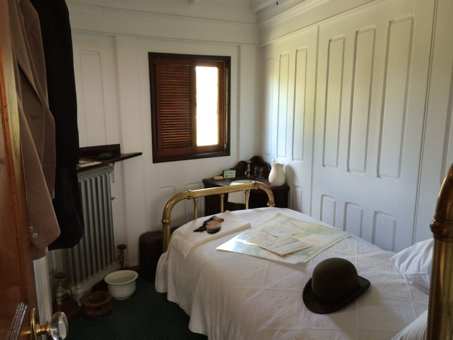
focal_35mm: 29
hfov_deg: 61.7
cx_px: 226
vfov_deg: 48.2
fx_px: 380
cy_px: 170
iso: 80
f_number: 2.2
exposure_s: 1/30
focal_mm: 4.15
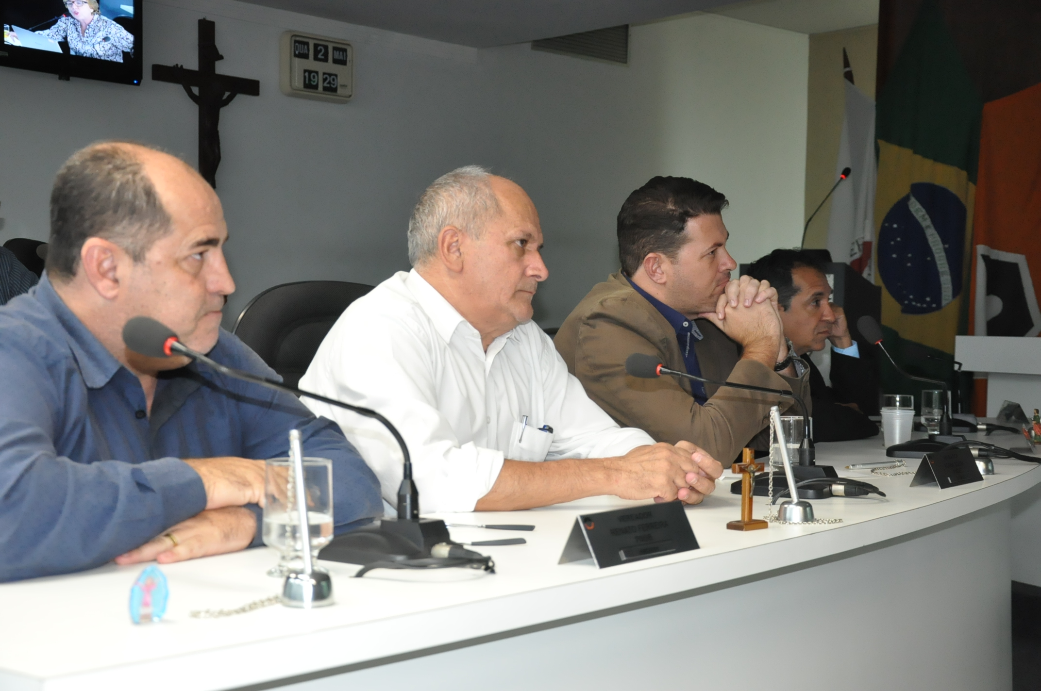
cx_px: 520
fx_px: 1516
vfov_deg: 25.7
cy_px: 346
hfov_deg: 37.9
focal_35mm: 52
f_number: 5
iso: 2000
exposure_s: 1/60
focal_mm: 35
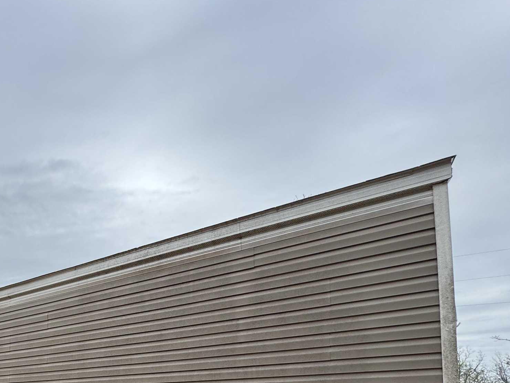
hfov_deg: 50.9
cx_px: 11
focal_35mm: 29
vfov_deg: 41.3
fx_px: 427
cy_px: 392
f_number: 2.2
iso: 50
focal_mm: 2.22
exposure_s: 1/868
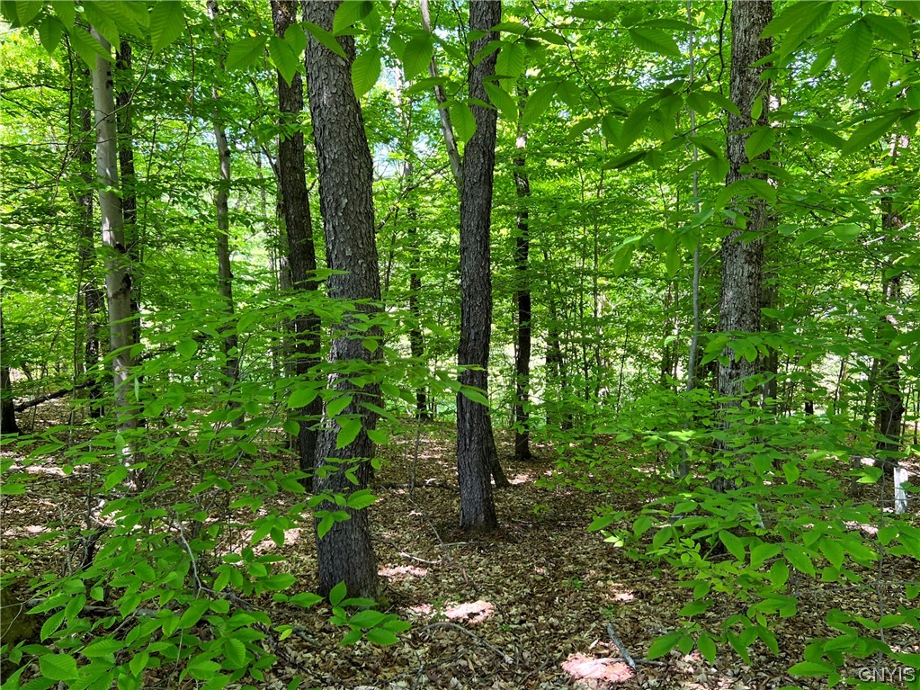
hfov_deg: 67.3
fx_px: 691
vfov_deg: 53.1
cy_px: 345
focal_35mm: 26
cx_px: 460
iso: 80
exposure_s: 1/121
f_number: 1.5
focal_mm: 5.7
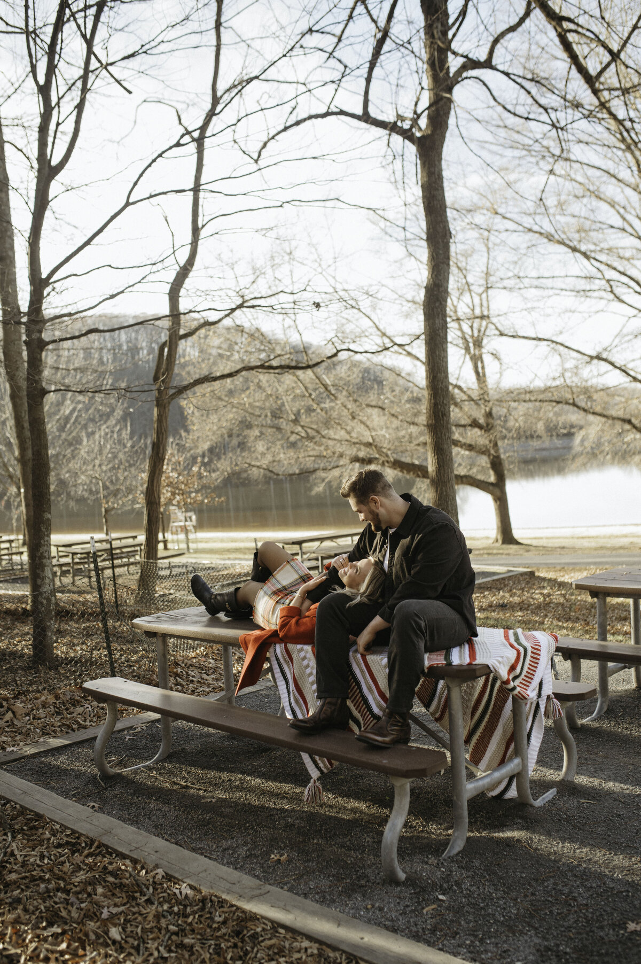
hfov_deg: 37.8
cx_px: 320
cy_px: 482
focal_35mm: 35
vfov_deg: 54.5
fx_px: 936
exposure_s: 1/2500
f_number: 2.8
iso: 800
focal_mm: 35
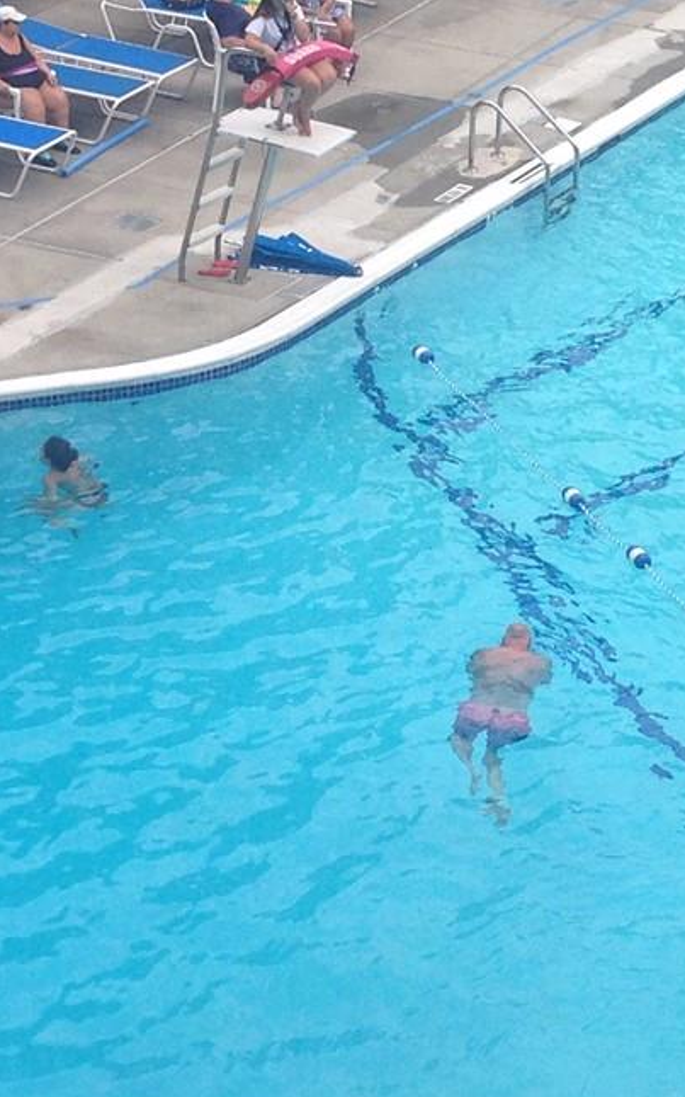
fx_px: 3316
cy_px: 107
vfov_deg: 18.5
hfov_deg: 11.6
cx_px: 812
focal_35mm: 111
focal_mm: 4.12
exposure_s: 1/809
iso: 50
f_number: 2.4
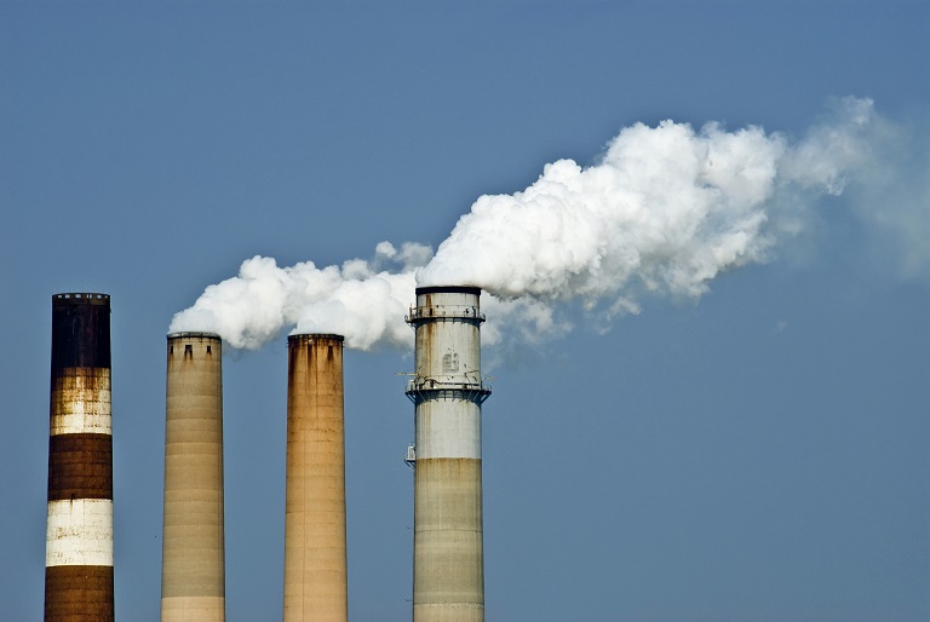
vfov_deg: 4.4
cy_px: 311
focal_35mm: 315
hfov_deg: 6.5
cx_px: 465
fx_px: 8147
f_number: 8
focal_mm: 210
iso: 100
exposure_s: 1/250
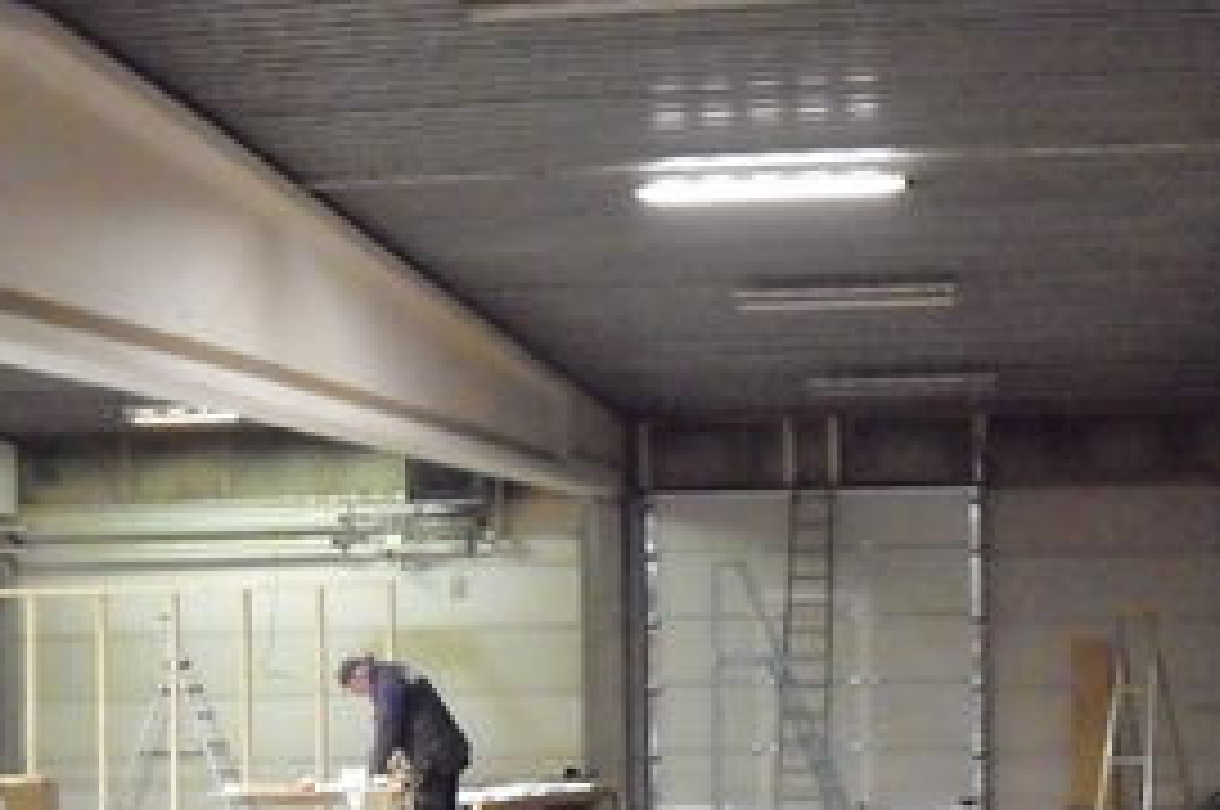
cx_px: 531
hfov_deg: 22.4
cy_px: 720
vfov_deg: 14.8
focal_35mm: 91
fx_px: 3080
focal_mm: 6.2
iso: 1600
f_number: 2.7
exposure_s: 1/60
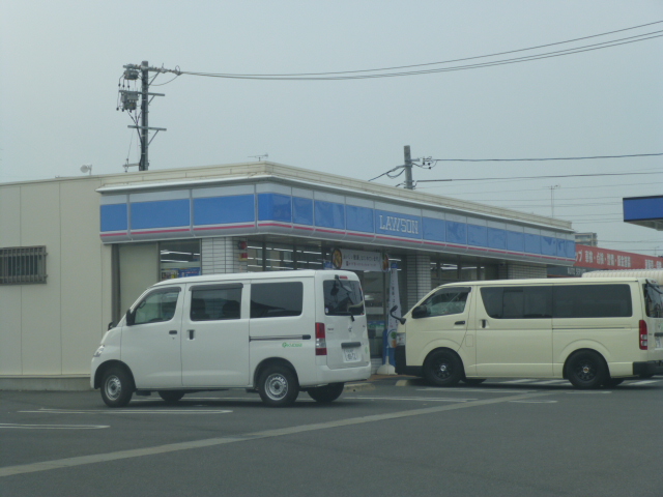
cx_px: 332
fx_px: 1398
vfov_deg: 20.2
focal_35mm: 73
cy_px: 248
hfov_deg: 26.7
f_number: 4.7
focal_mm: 13.2
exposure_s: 1/250
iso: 100
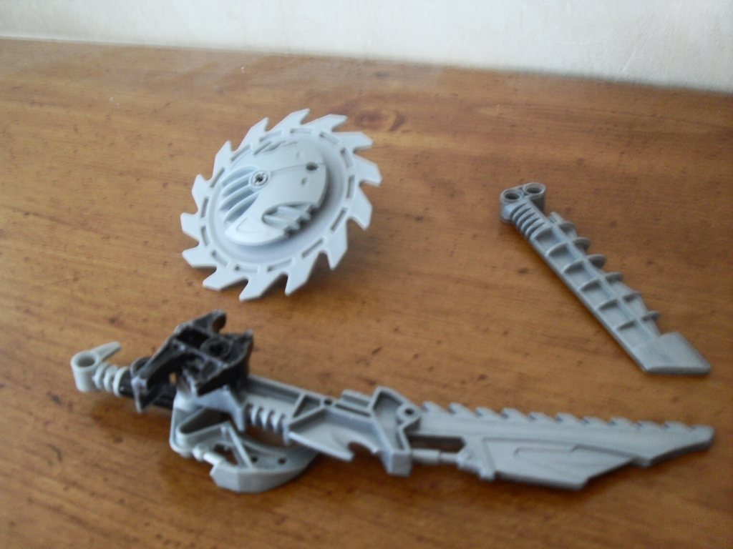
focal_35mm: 37
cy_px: 274
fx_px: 783
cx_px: 366
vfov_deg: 38.7
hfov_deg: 50.1
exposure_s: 1/4
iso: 200
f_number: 2.8
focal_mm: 6.3
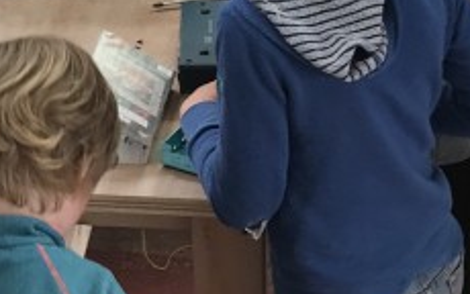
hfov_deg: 16.1
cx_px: 106
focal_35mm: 129
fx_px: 1653
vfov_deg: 9.7
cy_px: -225
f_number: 1.8
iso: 25
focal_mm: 3.99
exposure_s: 1/50
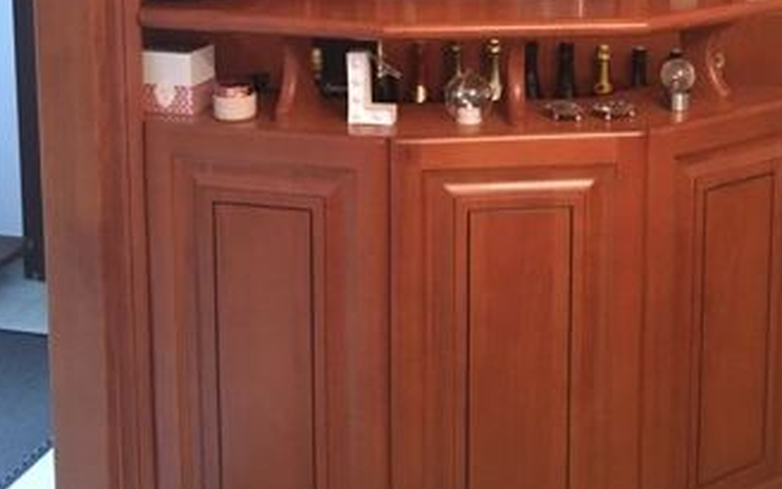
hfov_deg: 33.7
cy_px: -31
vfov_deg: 20.7
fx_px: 1279
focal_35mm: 60
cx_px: 517
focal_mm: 4.15
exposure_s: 1/17
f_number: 2.2
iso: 250
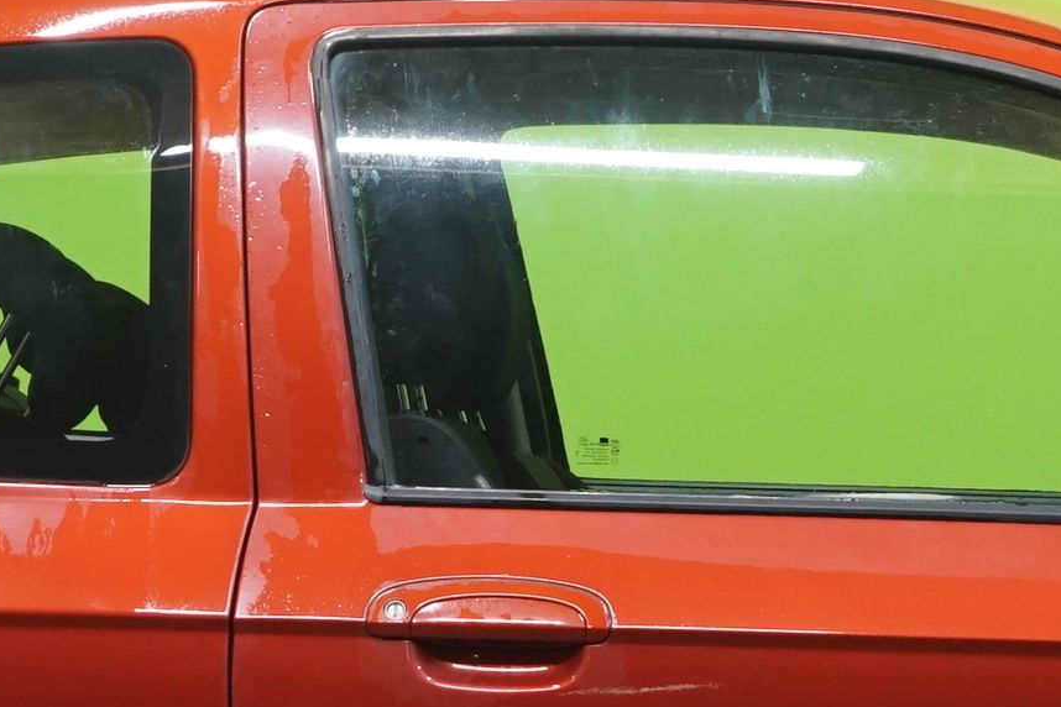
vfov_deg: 6.5
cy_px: 617
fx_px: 6218
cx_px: 916
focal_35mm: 211
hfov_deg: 9.7
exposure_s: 1/20
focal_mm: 46
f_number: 5.6
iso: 800
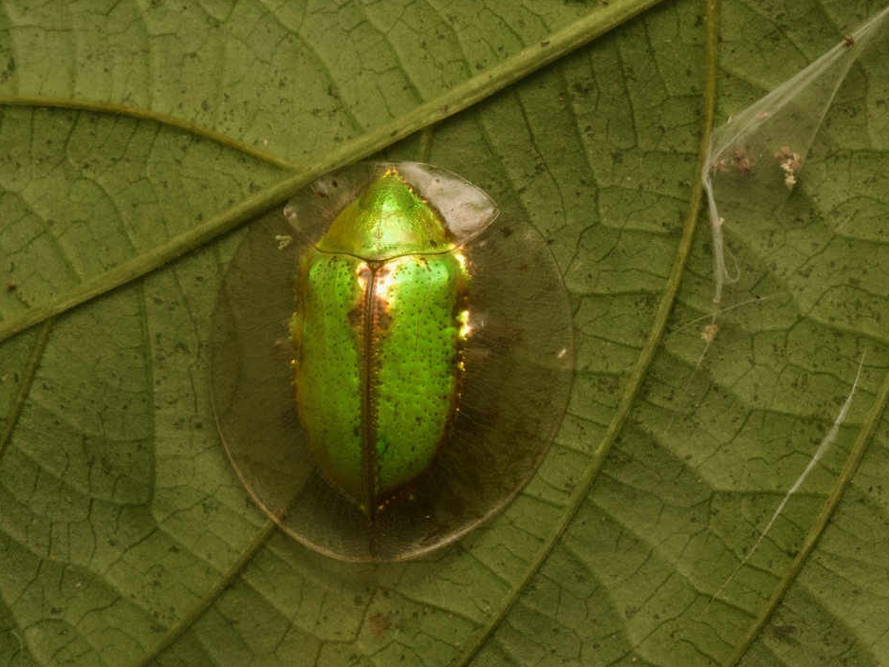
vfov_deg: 10.2
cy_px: 320
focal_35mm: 146
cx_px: 408
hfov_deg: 13.5
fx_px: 3750
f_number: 18
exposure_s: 1/60
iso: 800
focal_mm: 60
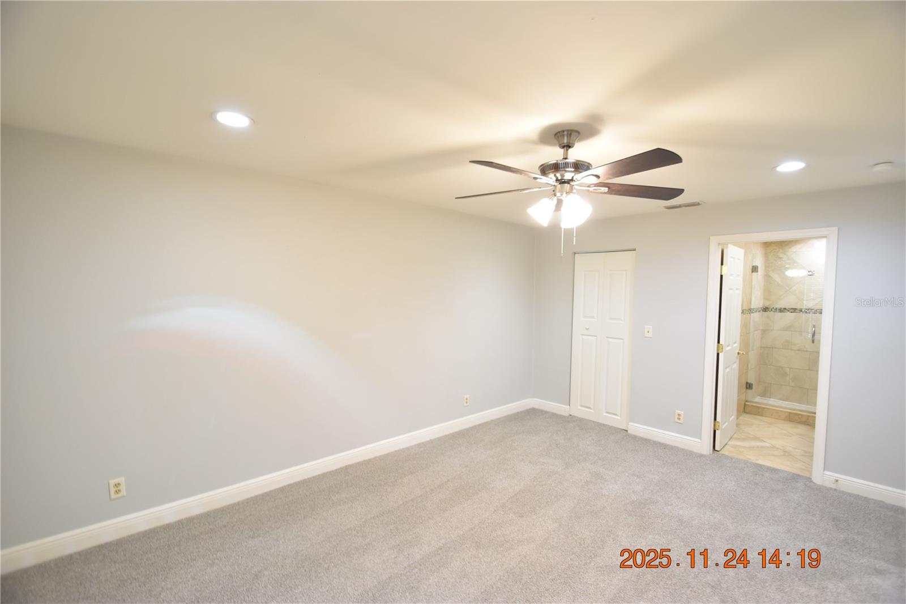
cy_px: 302
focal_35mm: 15
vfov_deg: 77.3
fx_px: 377
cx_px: 453
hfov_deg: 100.4
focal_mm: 10
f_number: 3.5
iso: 800
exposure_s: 1/20
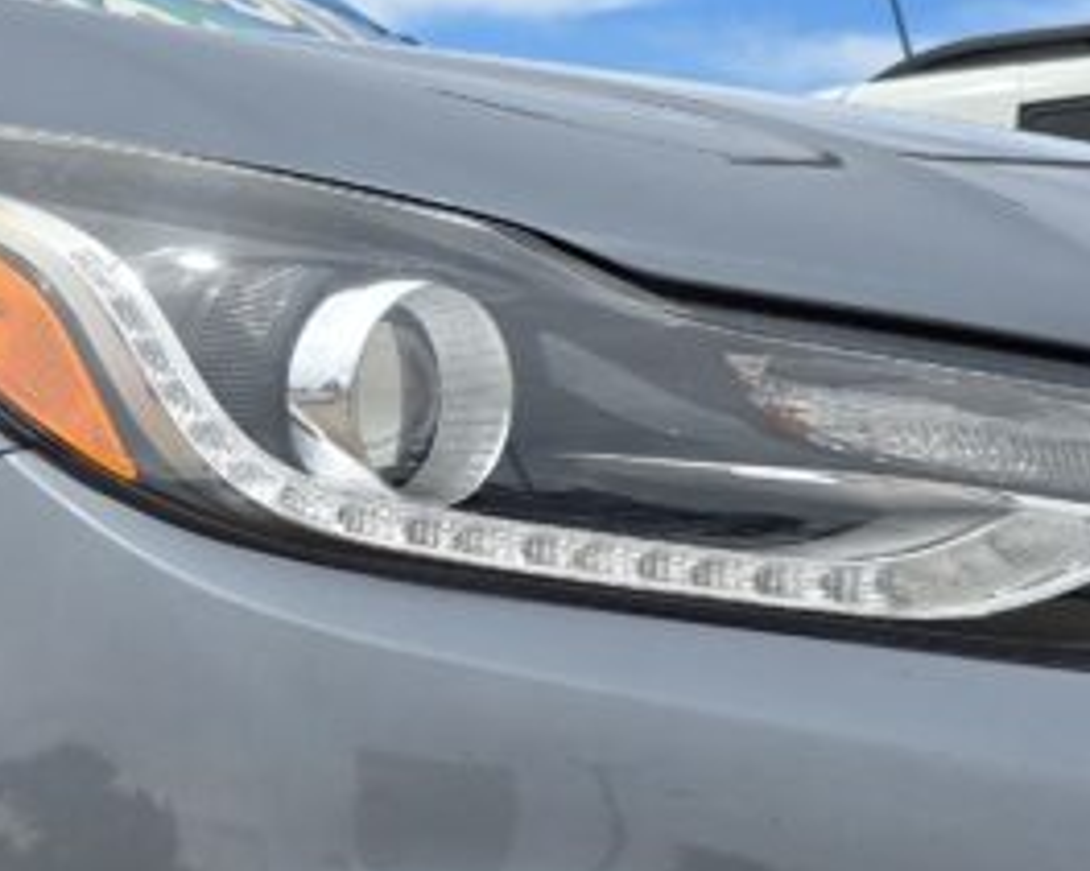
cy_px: 718
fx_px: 2806
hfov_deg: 21.3
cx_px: 37
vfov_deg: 17.5
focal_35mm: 87
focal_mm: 6.3
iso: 12
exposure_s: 1/682
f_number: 1.7
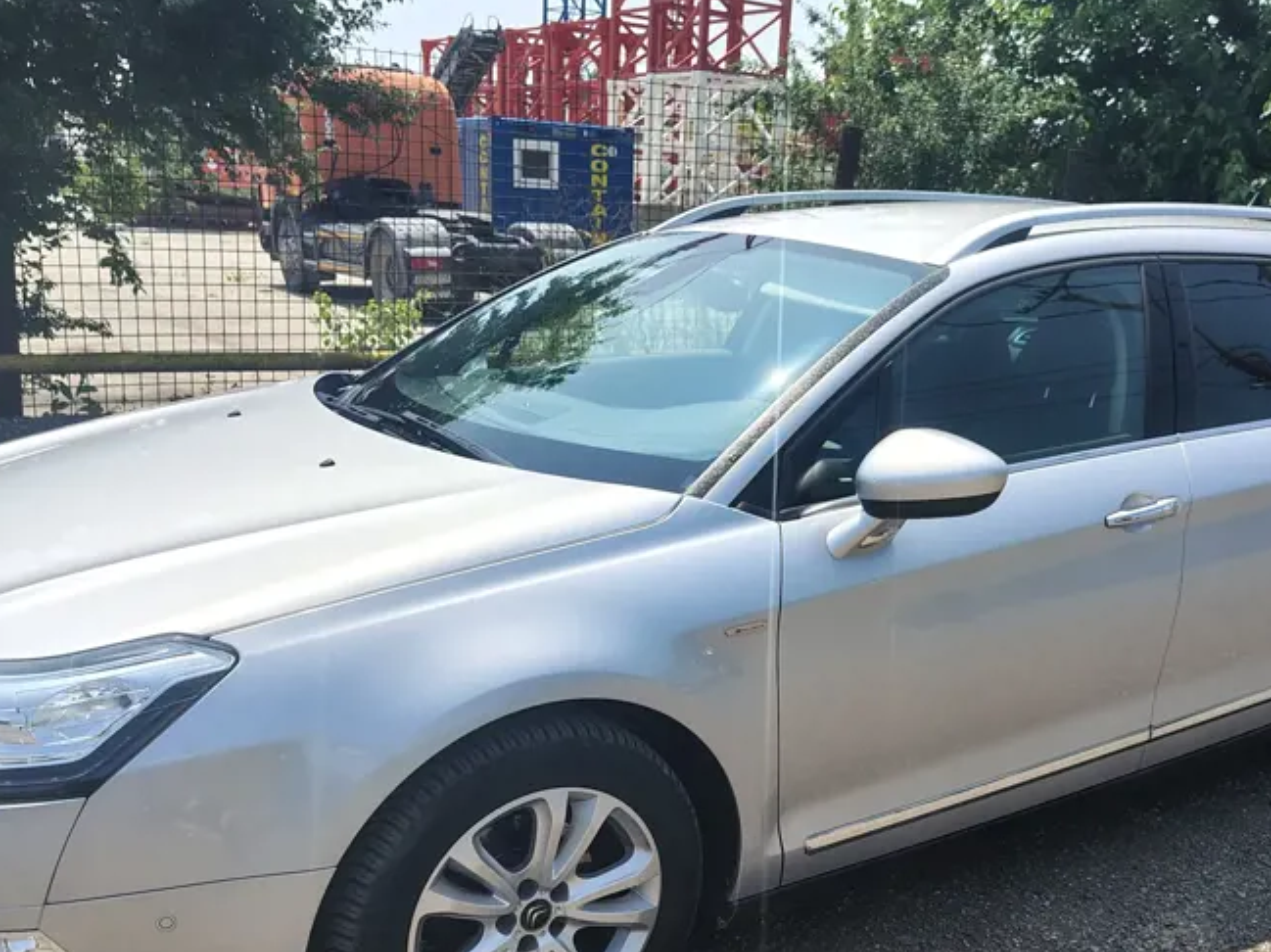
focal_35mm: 37
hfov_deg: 50.0
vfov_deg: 38.1
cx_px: 717
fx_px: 1358
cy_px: 656
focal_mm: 5.56
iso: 100
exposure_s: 1/1259
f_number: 1.8
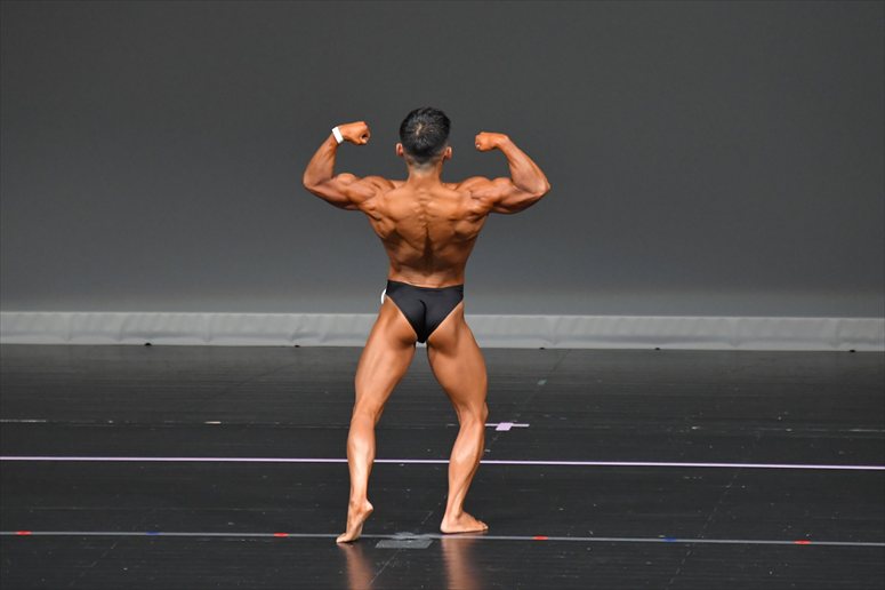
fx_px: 8477
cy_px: 295
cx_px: 442
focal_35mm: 345
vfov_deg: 4.0
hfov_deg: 6.0
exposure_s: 1/400
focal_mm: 230
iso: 4000
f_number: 5.6
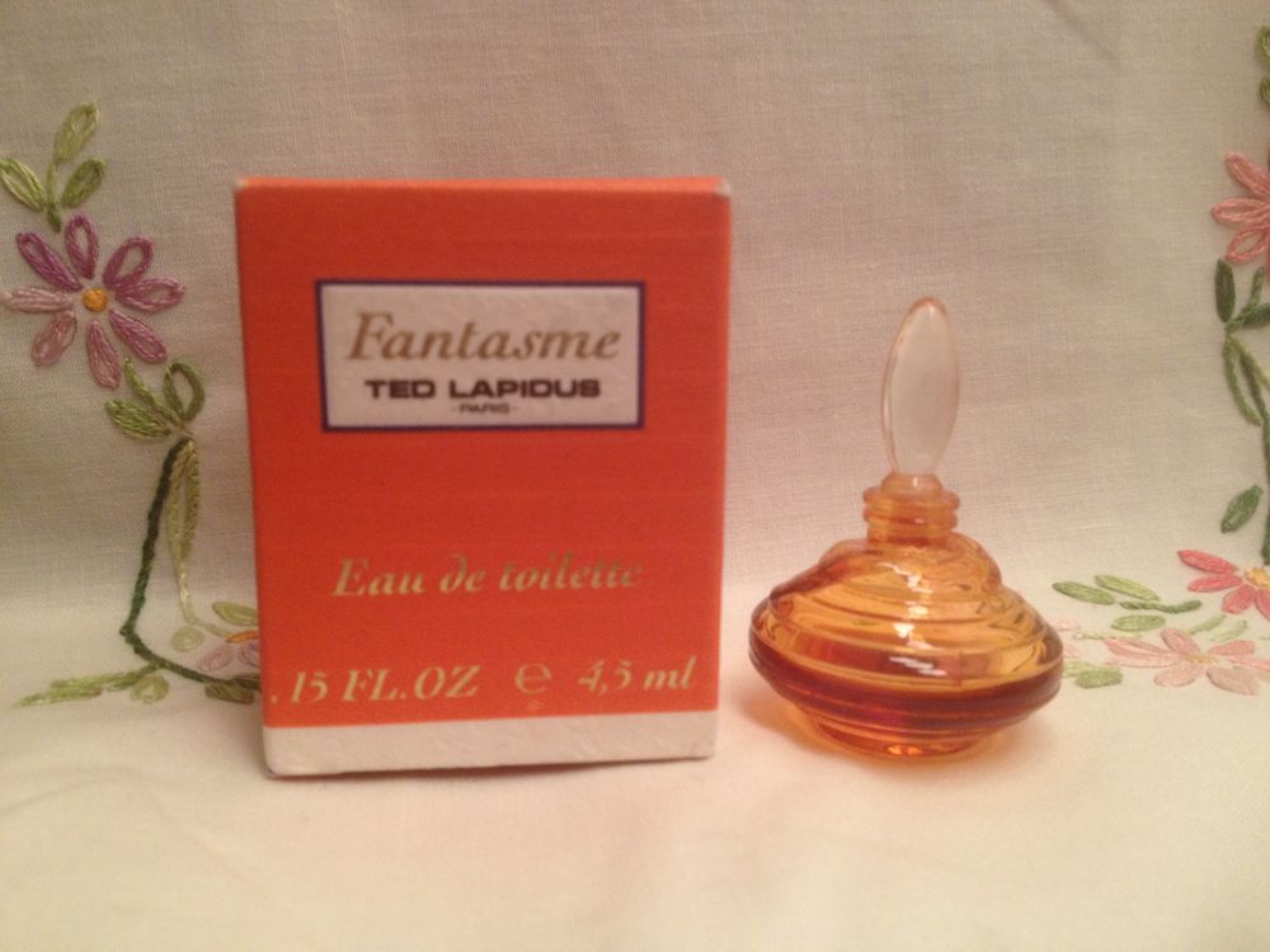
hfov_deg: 52.6
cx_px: 635
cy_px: 476
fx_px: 1284
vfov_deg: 40.7
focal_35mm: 35
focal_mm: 4.28
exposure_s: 1/20
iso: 125
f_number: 2.4
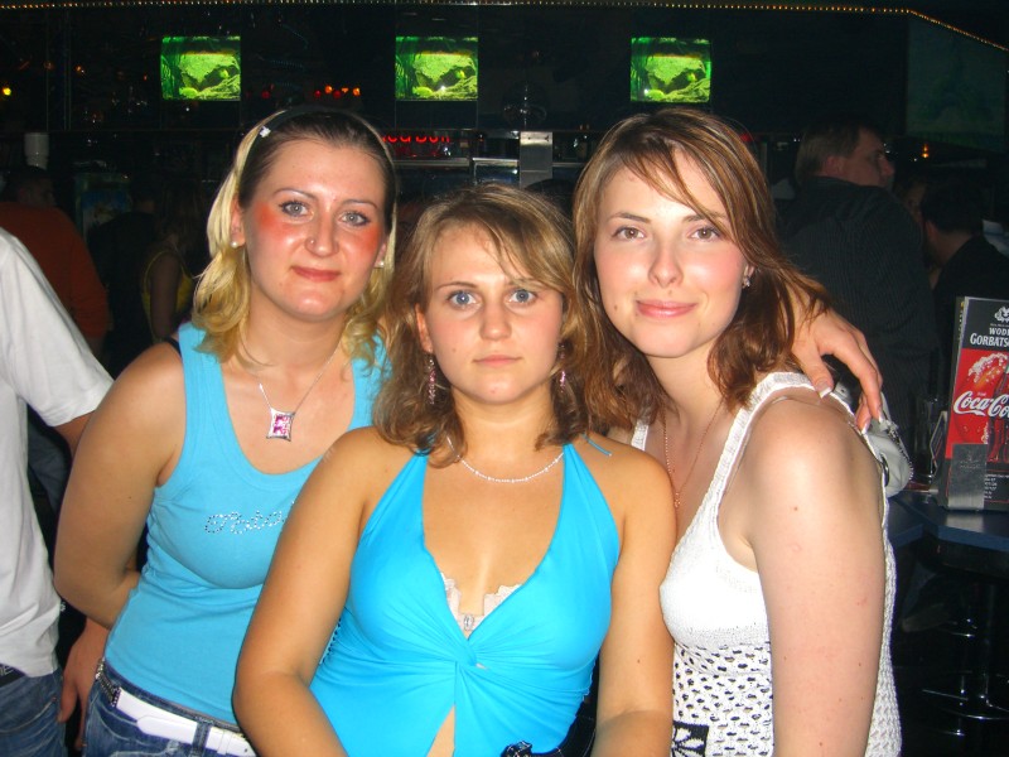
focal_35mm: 38
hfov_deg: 49.0
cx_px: 504
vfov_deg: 37.7
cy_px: 378
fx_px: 1108
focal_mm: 7.9
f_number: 2.8
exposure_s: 1/60
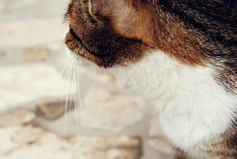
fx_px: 544
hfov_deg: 24.6
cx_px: 118
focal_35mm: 82
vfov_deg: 16.6
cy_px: 80
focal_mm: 55
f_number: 8
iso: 100
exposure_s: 1/200
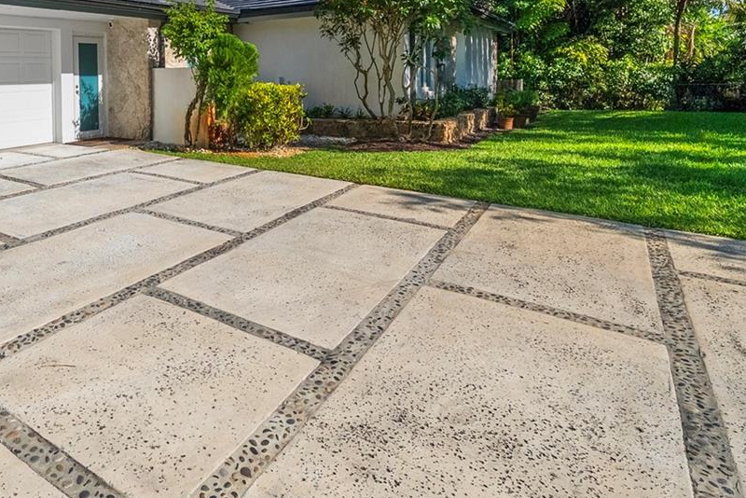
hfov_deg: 66.5
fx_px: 497
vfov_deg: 51.8
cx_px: 144
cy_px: 150
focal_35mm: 24
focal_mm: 12
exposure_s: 1/1600
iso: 250
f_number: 8
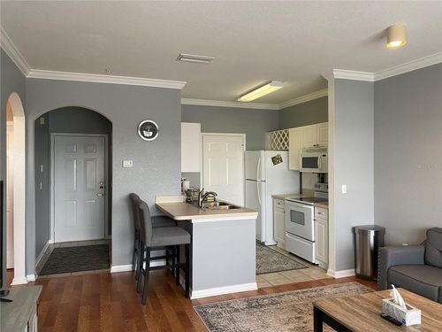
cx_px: 221
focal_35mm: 26
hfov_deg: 67.3
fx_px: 332
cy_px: 166
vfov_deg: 53.1
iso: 125
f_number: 1.8
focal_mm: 4.25
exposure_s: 1/60
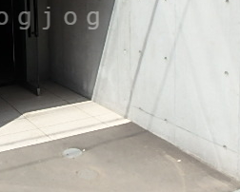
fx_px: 370
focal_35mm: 52
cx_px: 39
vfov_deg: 28.0
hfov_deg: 34.6
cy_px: 18
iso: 125
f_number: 6
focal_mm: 3.7
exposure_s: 1/320
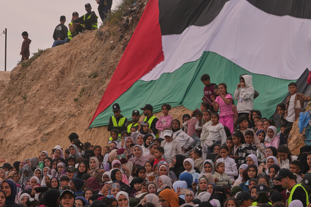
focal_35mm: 206
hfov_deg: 10.0
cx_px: 136
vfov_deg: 6.7
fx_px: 1779
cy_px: 117
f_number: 6.3
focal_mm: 102
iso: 100
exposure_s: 1/250
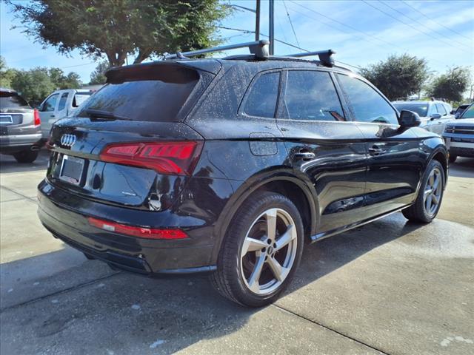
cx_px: 237
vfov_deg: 51.4
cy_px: 178
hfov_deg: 65.3
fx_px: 370
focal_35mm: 27
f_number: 1.9
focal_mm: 3.58
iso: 40
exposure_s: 1/1111
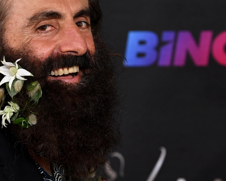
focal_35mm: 334
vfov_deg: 4.6
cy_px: 68
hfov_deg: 5.8
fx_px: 2234
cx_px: 43
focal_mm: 200
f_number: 4.5
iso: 2000
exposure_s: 1/320
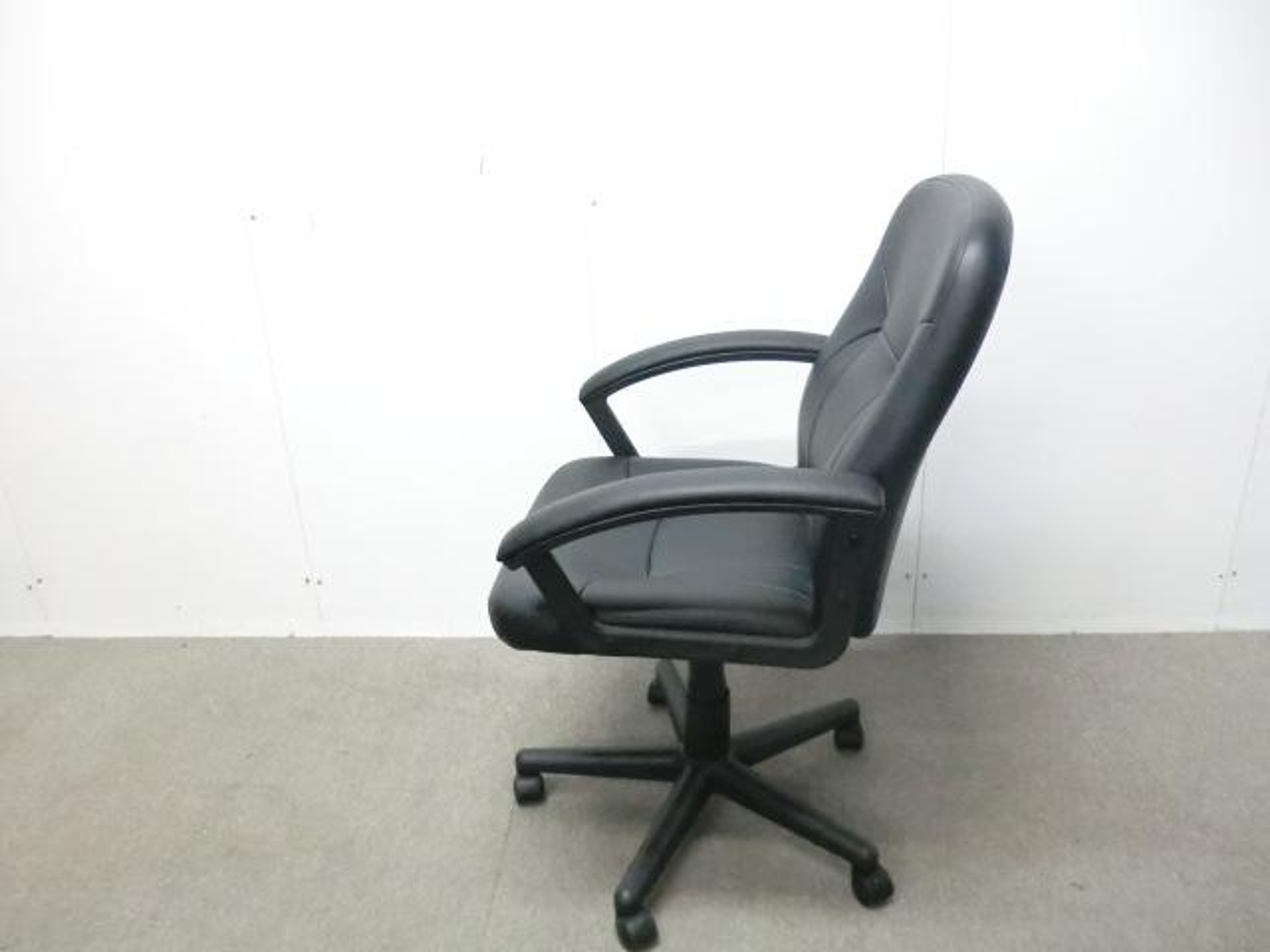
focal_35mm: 27
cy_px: 476
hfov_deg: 65.3
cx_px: 635
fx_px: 991
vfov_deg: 51.4
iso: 800
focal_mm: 4.9
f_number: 3.2
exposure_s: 1/30
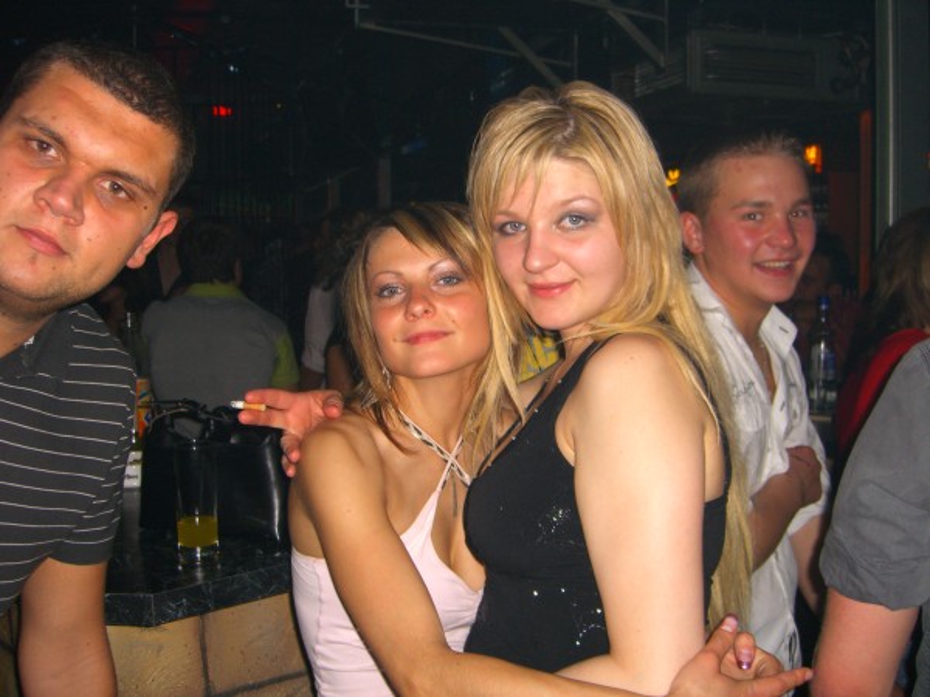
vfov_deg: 37.7
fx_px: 1021
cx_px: 465
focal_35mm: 38
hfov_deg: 49.0
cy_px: 348
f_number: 2.8
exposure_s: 1/60
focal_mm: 7.9
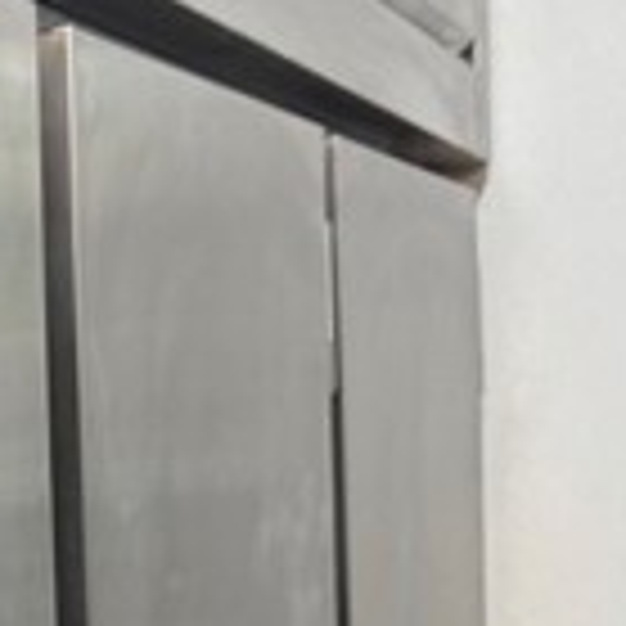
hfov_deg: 16.0
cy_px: 603
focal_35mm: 98
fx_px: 2005
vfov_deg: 17.4
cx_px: -365
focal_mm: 6.76
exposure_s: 1/60
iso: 200
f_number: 1.78
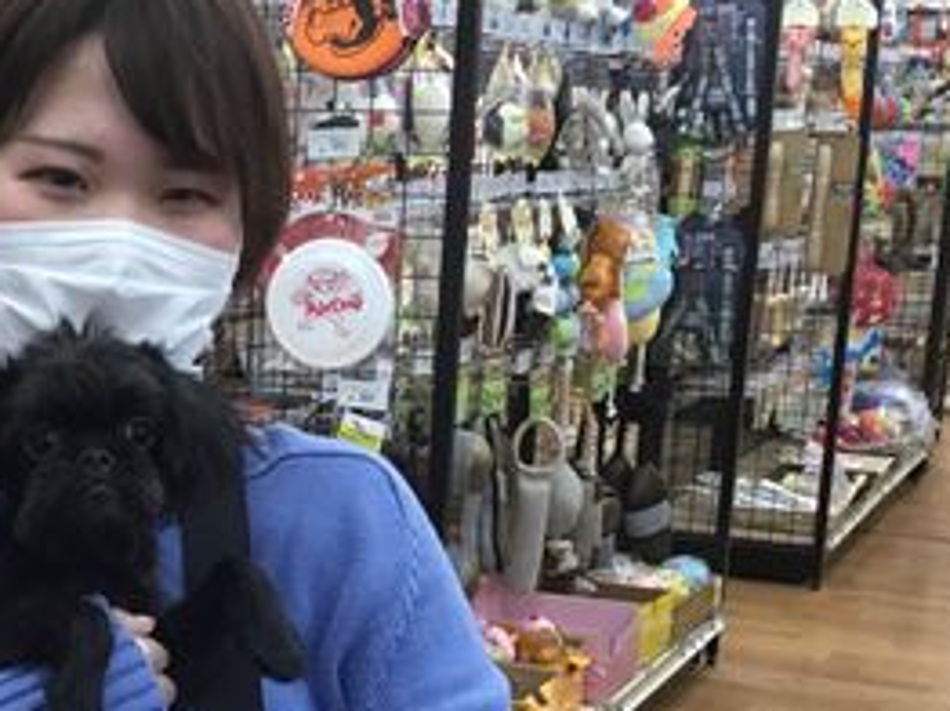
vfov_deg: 20.3
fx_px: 1947
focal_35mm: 71
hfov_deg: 26.6
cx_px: 120
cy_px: 624
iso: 80
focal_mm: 3.3
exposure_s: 1/30
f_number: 2.4
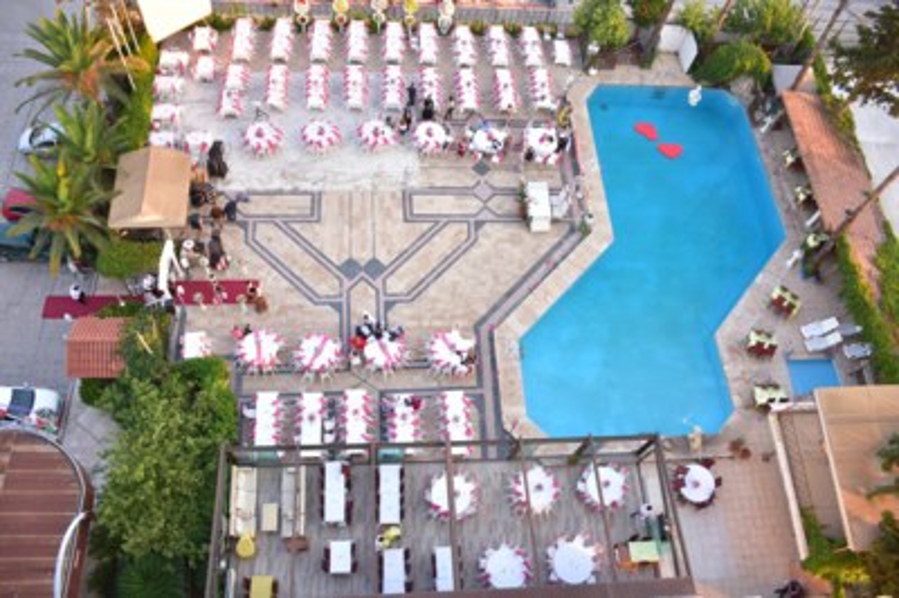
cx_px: 450
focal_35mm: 27
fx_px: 674
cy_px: 299
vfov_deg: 47.9
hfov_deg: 67.4
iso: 125
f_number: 3.5
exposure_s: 1/60
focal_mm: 18
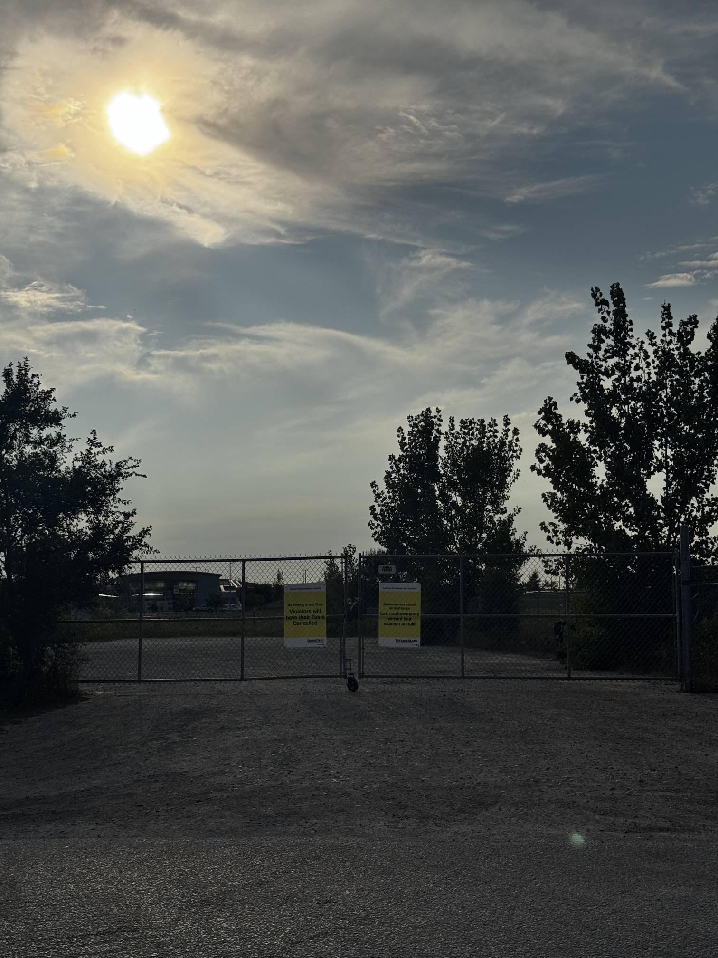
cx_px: 359
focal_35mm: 48
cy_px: 479
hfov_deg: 30.3
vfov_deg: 39.7
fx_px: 1327
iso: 50
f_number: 1.78
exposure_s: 1/15385
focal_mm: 6.76
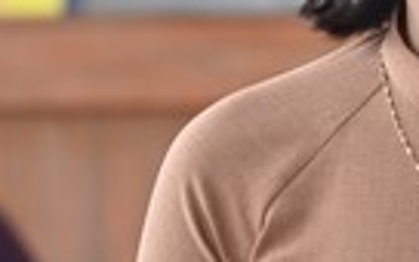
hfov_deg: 3.6
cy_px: 290
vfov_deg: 2.3
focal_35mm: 582
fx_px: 6646
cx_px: 490
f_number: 5
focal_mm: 120
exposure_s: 1/100
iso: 800
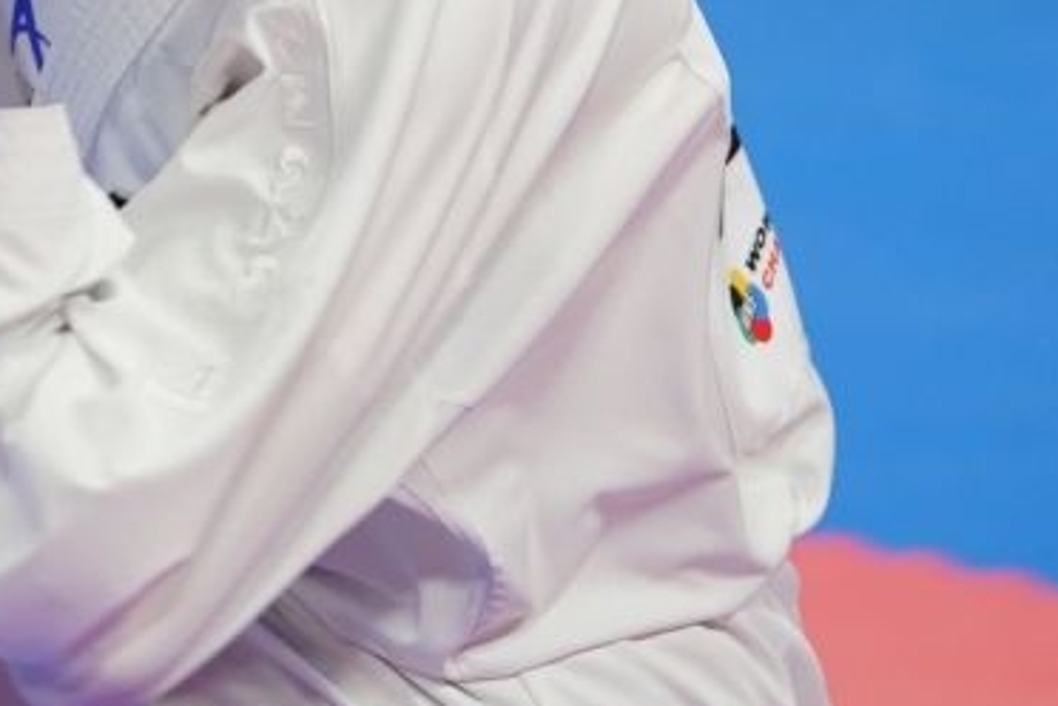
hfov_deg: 3.8
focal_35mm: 547
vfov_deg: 2.5
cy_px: -868
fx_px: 16074
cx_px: -481
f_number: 2.8
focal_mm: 113
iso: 800
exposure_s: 1/1000
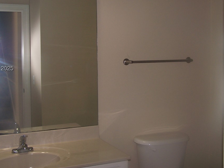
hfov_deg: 39.7
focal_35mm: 48
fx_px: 311
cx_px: 111
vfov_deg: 30.2
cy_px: 70
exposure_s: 1/60
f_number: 2.8
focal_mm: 6.7
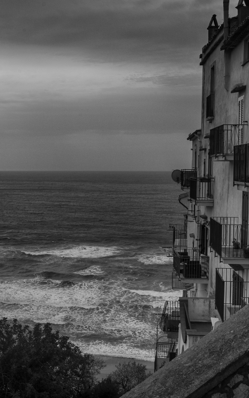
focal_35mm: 58
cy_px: 199
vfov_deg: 35.2
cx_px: 56
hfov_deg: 22.2
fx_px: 627
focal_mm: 25
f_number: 18
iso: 200
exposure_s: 1/160
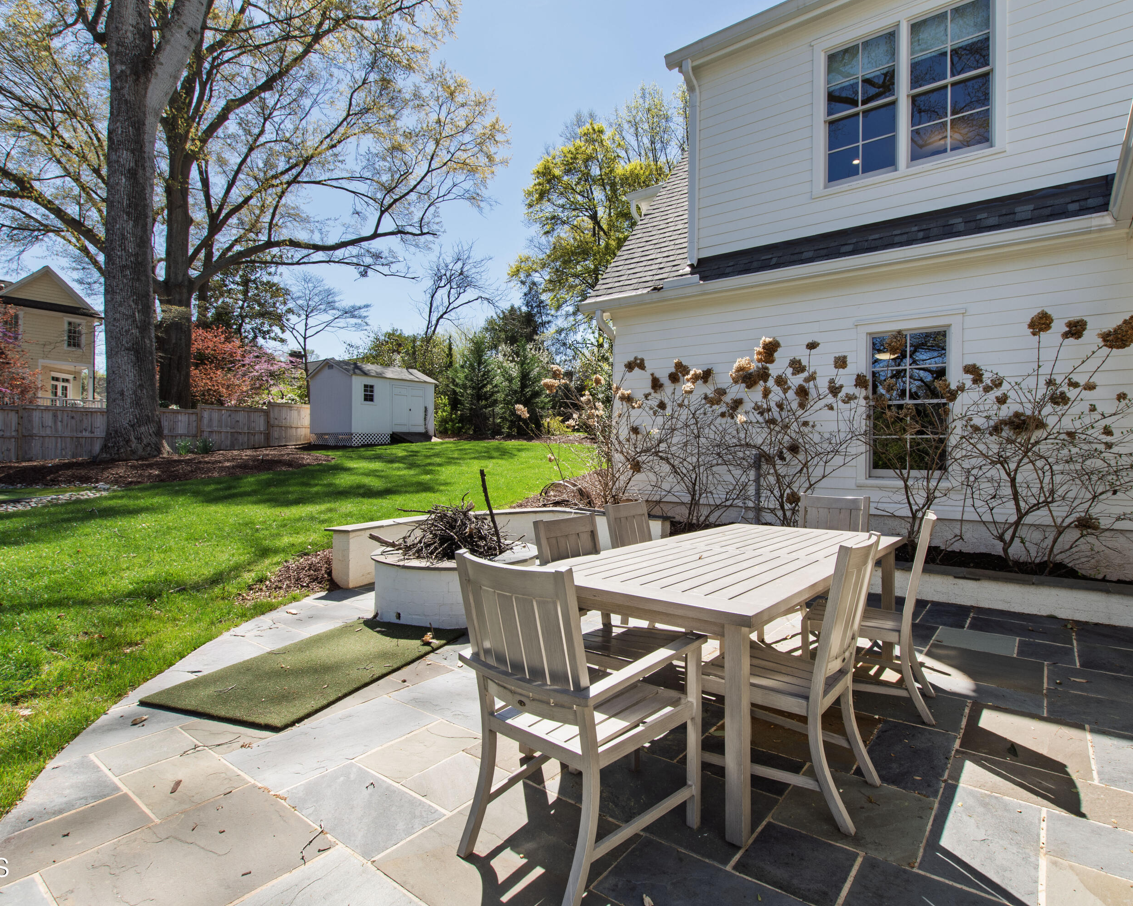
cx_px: 621
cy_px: 454
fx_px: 570
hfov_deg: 89.4
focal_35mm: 17
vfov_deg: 77.0
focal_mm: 10
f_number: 8
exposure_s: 1/80
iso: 100
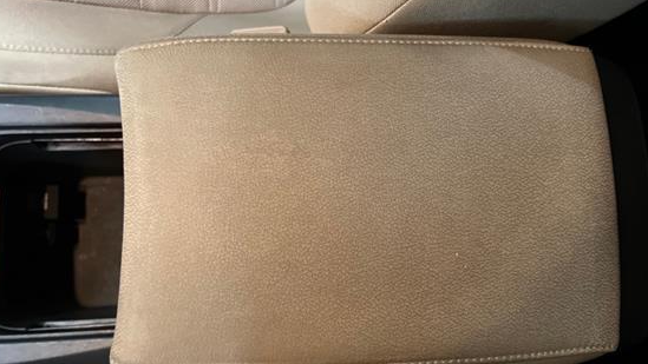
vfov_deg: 35.6
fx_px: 567
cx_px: 367
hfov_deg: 59.3
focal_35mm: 33
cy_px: 196
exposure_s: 1/30
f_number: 1.5
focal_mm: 5.7
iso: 500
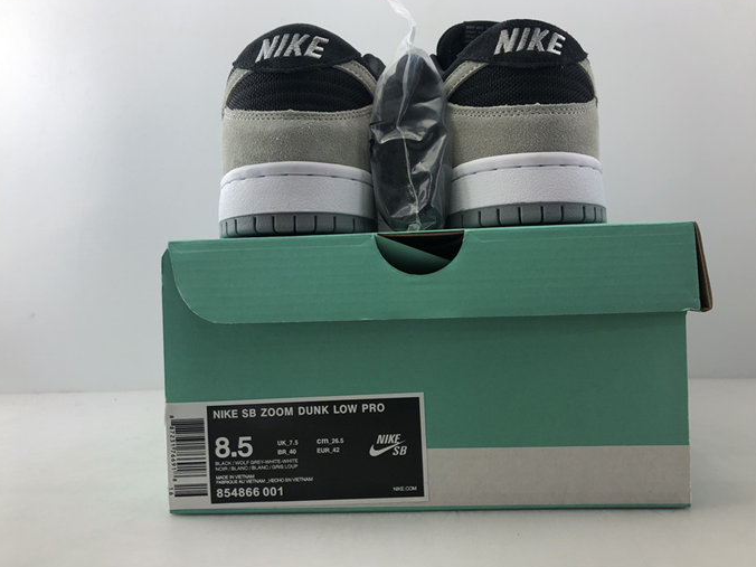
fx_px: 633
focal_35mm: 29
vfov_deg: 48.2
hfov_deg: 61.7
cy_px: 278
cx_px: 368
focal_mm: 4
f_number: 1.8
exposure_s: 1/145
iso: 20
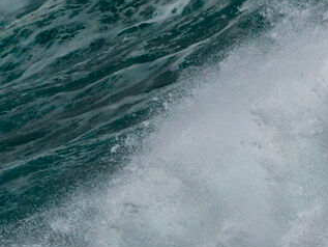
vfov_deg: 0.5
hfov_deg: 0.7
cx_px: 1209
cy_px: 378
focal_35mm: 2912
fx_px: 27603
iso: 320
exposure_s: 1/1600
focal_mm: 400
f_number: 11
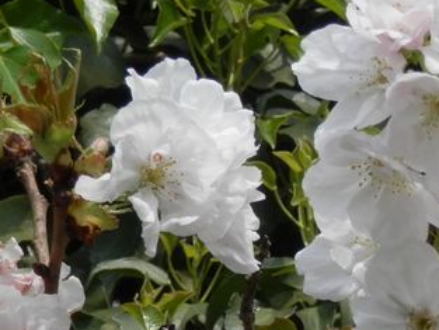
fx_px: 4542
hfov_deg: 5.5
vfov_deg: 4.1
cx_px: 438
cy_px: 365
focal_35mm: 358
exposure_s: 1/320
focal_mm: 25.1
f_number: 5.4
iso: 80
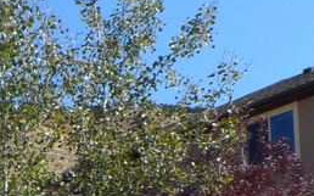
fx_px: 864
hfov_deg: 19.5
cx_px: -58
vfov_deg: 11.6
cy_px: 396
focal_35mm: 101
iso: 80
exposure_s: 1/350
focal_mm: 4
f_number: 4.5
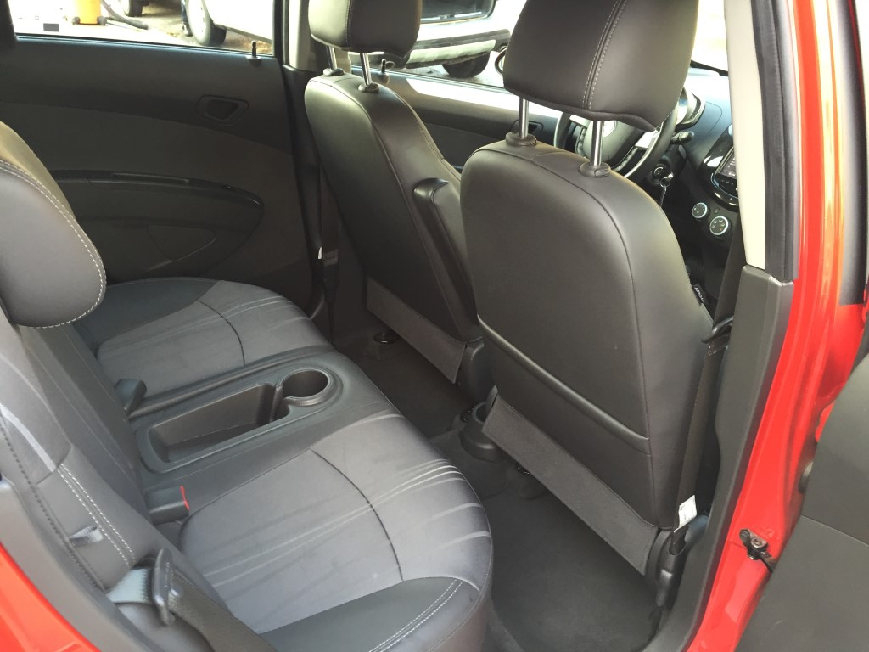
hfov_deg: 61.7
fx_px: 728
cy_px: 326
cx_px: 434
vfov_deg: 48.2
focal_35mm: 29
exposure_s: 1/30
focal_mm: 4.15
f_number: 2.2
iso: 80
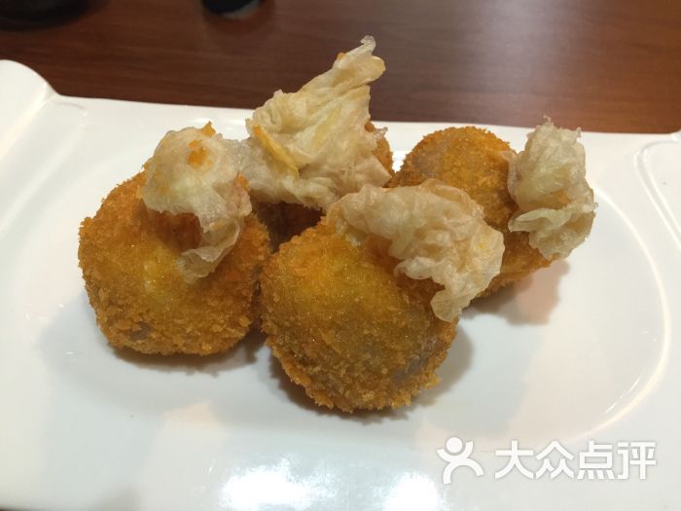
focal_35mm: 29
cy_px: 256
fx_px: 571
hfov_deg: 61.7
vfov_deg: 48.2
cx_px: 340
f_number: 2.2
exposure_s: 1/10
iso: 100
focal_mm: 4.15
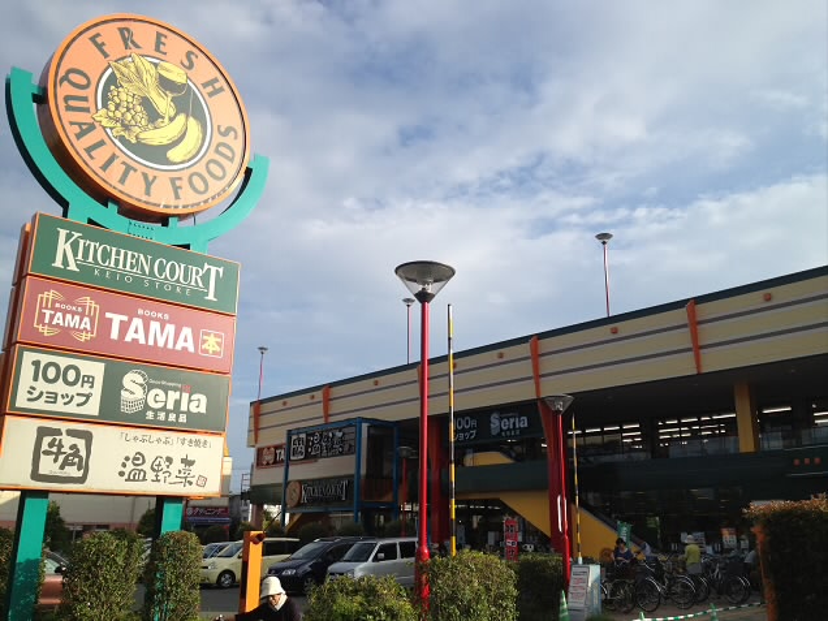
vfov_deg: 40.7
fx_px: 837
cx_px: 414
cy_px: 310
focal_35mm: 35
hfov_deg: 52.6
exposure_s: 1/1534
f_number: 2.4
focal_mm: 4.28
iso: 64
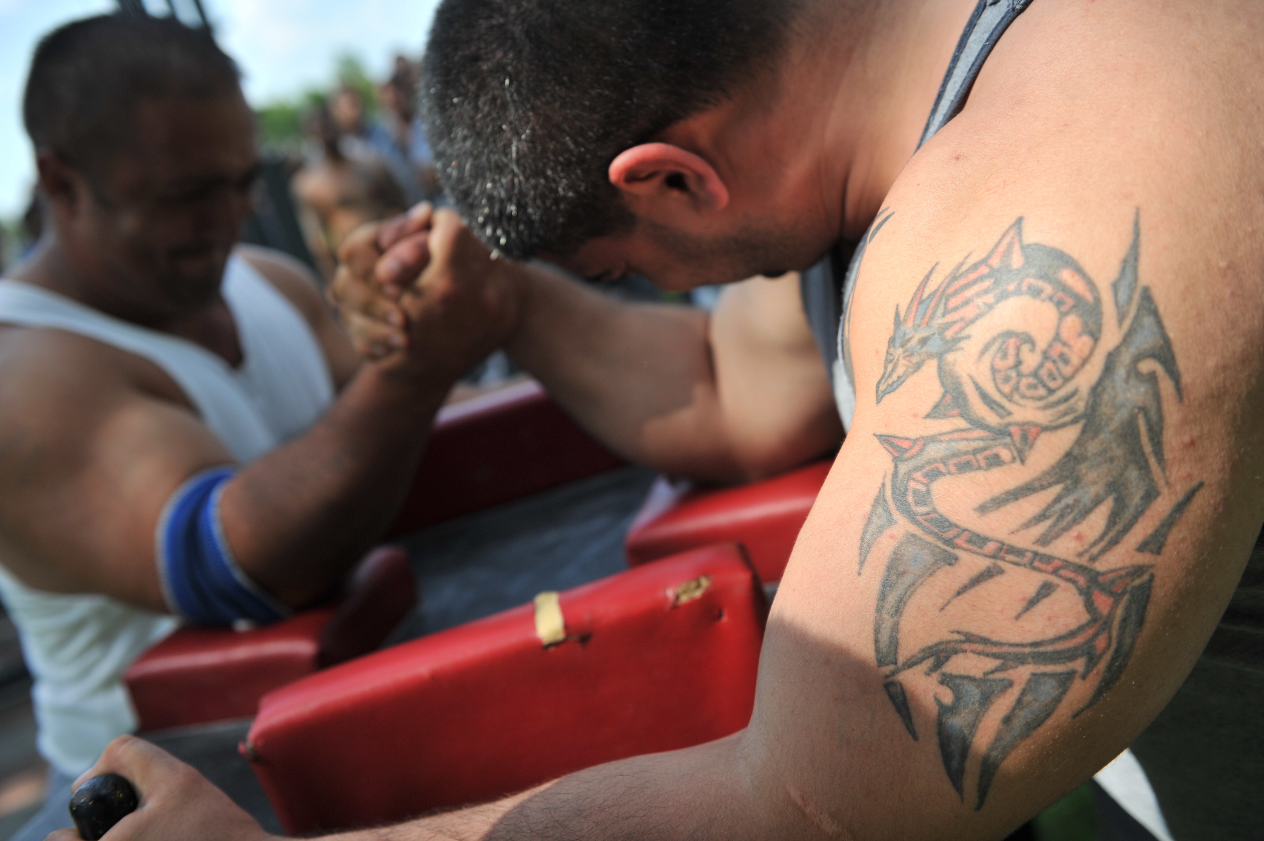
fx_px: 1263
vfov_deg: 36.8
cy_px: 420
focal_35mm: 36
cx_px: 632
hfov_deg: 53.2
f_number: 3.5
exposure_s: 1/1250
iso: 200
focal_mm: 36
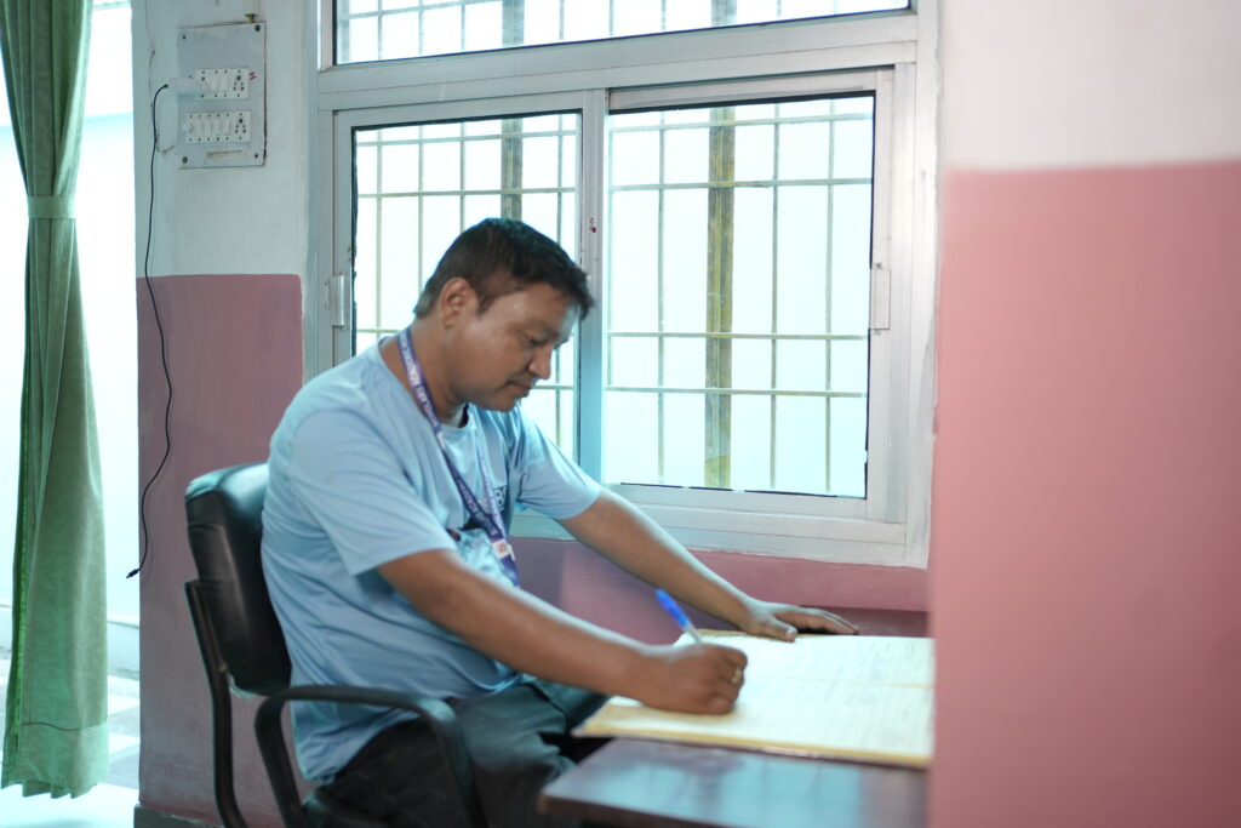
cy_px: 414
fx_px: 1207
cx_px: 620
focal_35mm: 35
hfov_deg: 54.4
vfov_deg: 37.9
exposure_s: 1/100
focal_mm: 35
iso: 320
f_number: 1.8
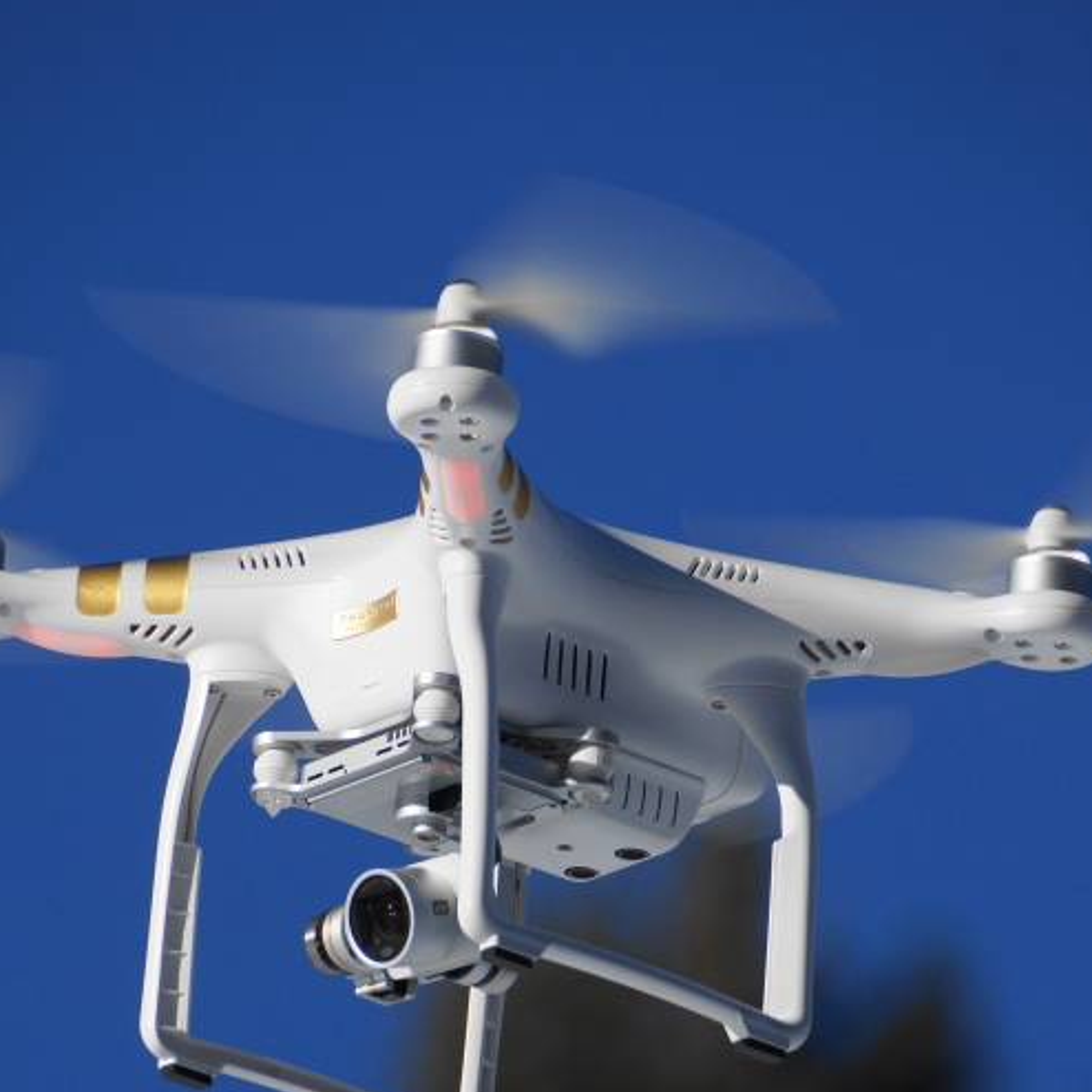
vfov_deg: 2.7
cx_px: 568
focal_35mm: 645
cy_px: 714
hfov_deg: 2.7
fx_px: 23020
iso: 125
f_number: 6.3
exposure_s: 1/400
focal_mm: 250
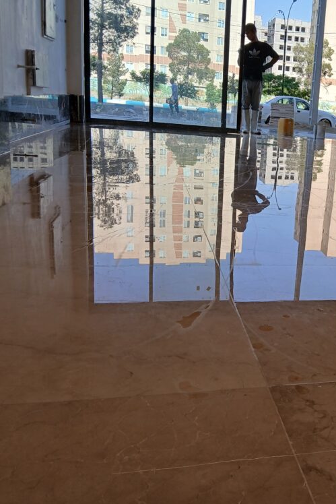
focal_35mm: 37
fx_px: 518
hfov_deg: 33.7
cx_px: 312
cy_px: 248
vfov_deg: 51.9
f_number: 1.8
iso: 20
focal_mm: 3.98
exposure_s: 1/215
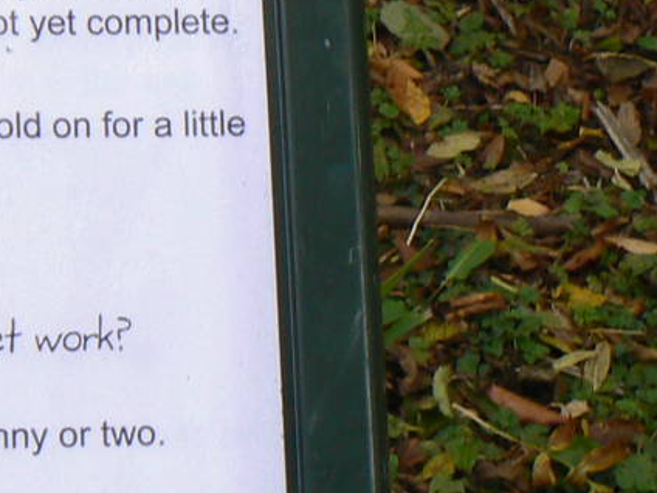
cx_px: -135
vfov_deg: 10.9
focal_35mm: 136
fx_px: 2581
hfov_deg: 14.1
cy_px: 188
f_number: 5
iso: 80
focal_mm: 6
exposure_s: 1/125
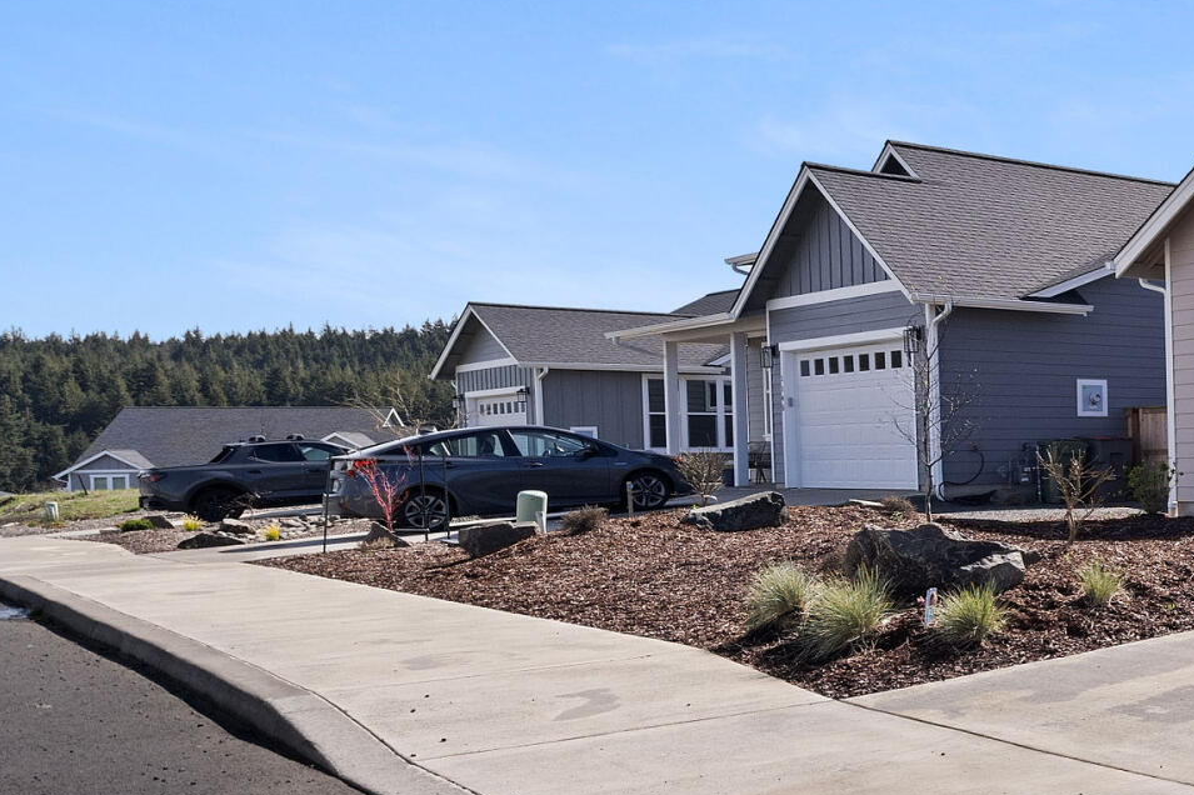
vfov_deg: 30.4
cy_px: 501
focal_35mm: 44
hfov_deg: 30.5
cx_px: 1685
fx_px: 1459
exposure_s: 1/500
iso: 400
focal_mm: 14
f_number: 9
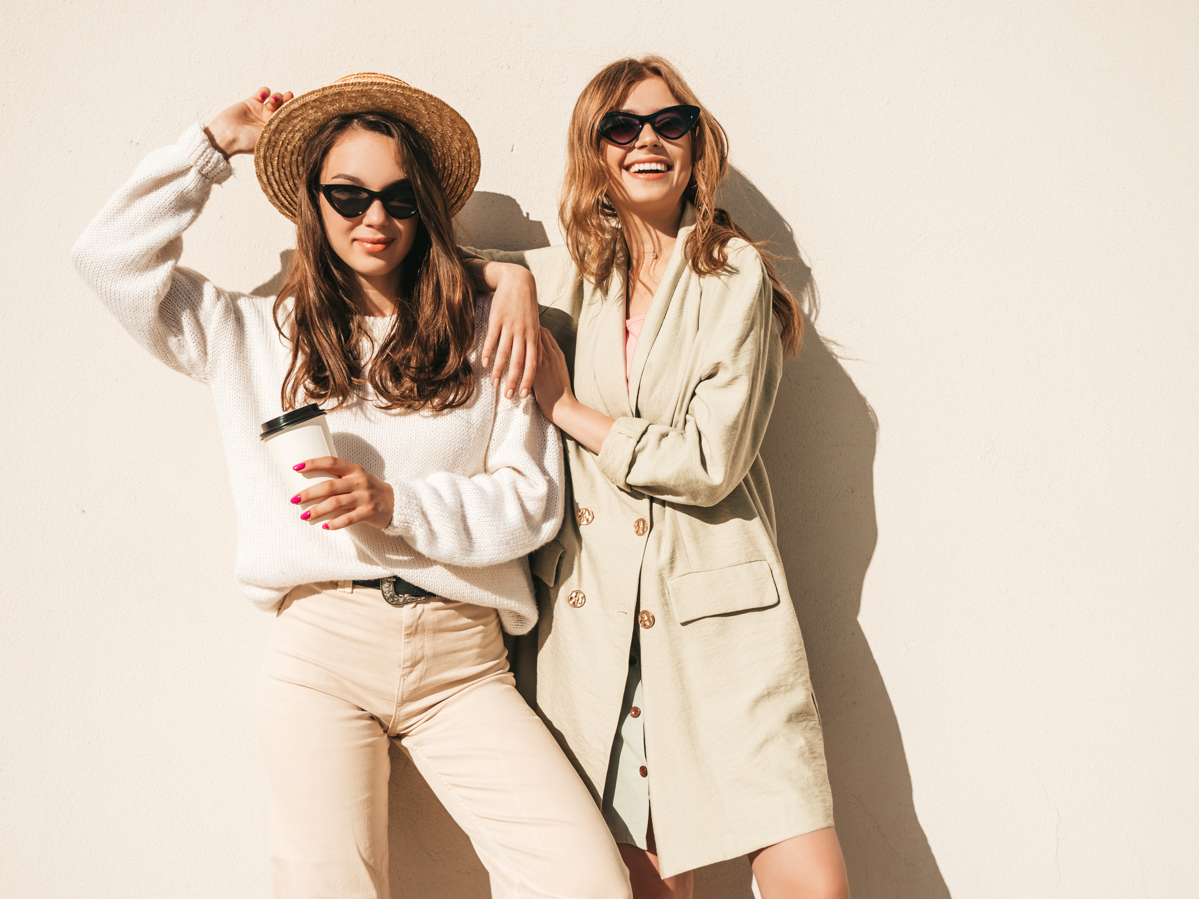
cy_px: 450
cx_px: 600
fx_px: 1593
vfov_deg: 31.5
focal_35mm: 46
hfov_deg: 41.2
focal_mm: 23
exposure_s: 1/1600
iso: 100
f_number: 3.5
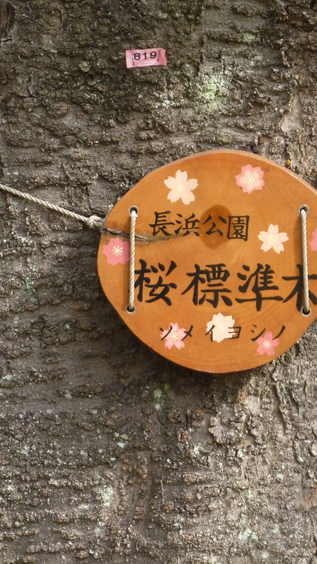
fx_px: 1987
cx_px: 196
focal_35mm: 133
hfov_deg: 9.1
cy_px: 281
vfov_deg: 16.1
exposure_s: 1/80
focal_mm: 16.2
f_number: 5.7
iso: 80
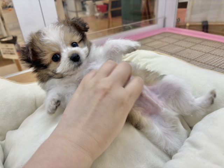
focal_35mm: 26
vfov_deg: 53.1
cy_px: 84
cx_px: 112
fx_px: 168
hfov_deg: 67.3
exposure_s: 1/100
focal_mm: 5.96
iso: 40
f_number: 1.6
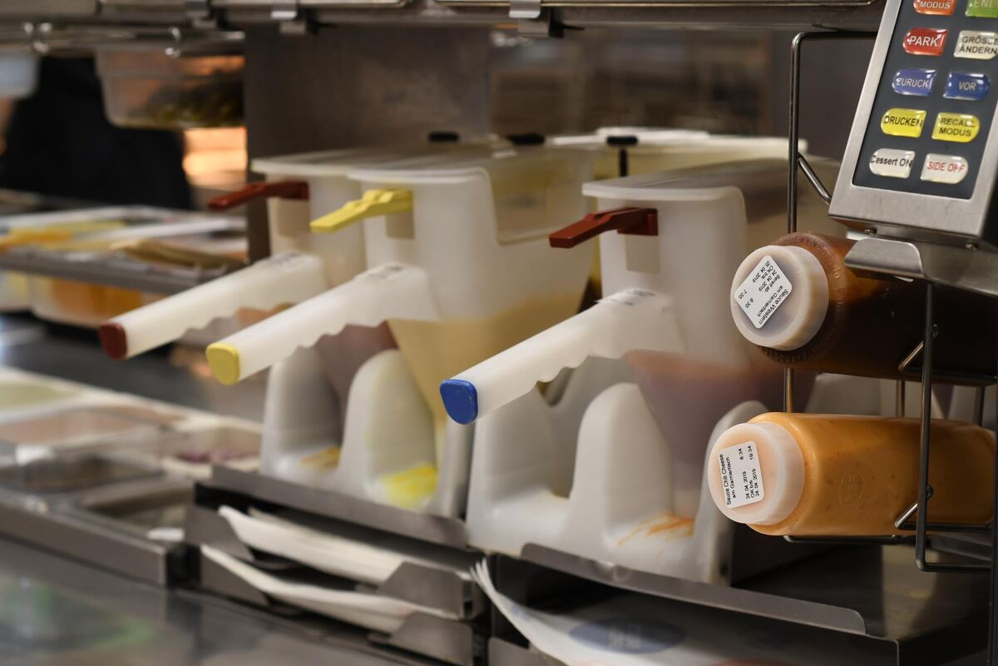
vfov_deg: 18.2
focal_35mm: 75
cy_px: 333
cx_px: 499
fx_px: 2079
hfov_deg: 27.0
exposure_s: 1/80
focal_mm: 50
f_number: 4
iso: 400
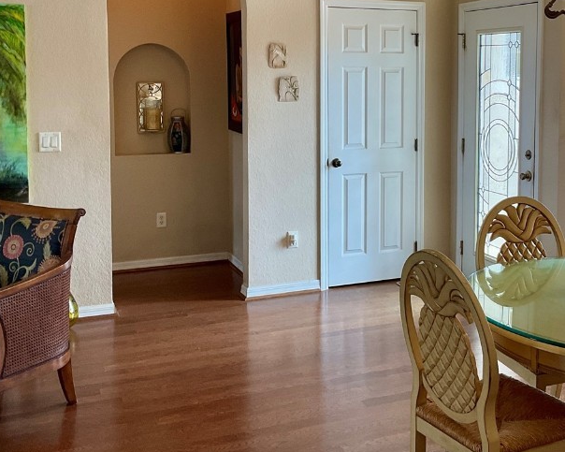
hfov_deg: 38.2
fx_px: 803
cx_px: 395
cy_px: 127
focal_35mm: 48
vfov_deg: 31.0
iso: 64
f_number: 1.8
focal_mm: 3
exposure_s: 1/100
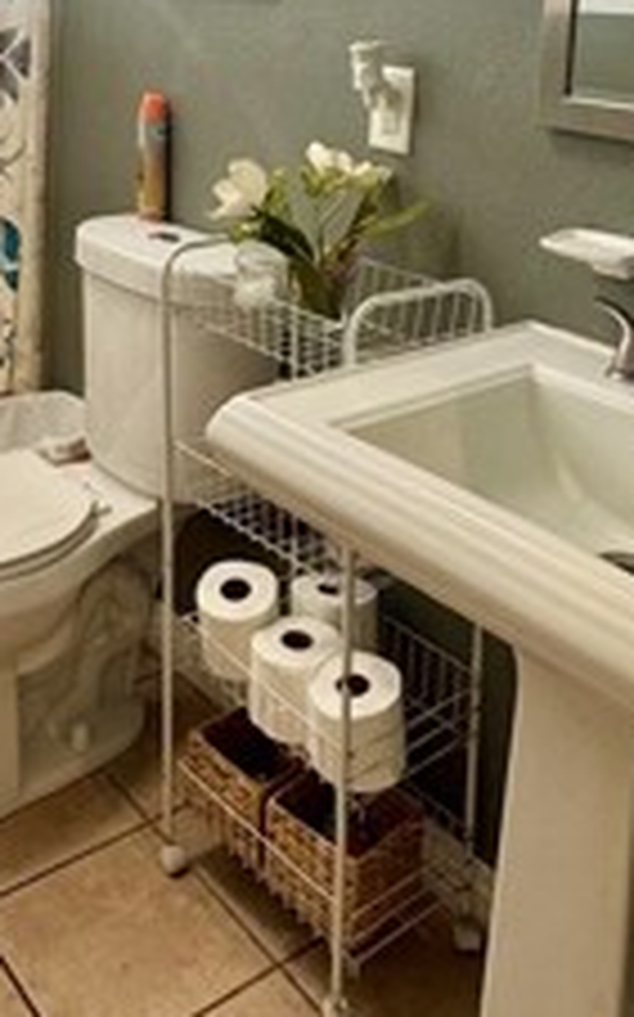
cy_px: 135
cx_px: 162
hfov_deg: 30.0
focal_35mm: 42
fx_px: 1163
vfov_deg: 43.8
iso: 200
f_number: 2.2
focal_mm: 2.22
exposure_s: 1/120
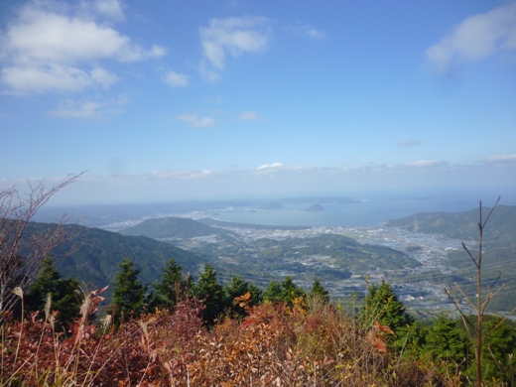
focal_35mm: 28
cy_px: 194
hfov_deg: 63.4
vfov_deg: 49.7
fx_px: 417
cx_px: 258
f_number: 3.1
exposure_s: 1/1000
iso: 100
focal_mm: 5
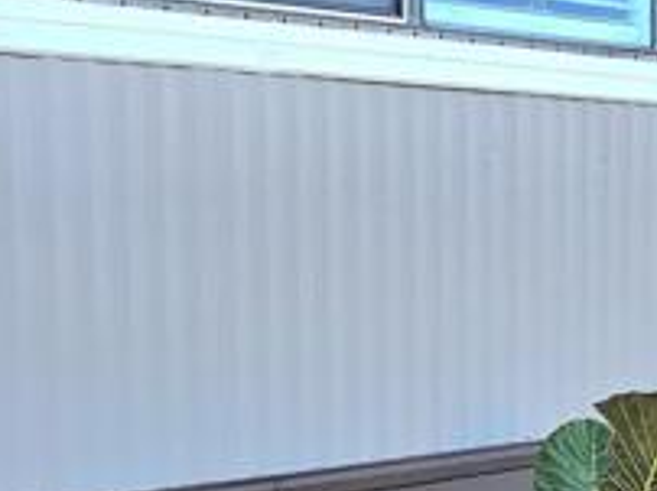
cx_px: 400
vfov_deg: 22.1
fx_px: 1251
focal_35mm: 66
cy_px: 351
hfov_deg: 29.3
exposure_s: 1/1000
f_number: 2.2
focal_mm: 2.2
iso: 50
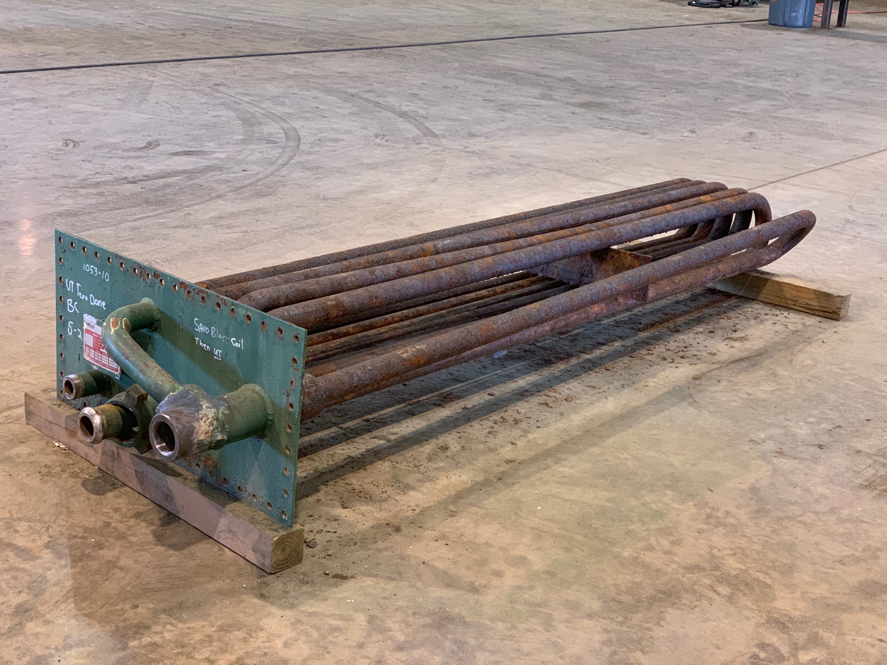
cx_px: 444
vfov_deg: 28.0
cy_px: 332
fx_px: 1332
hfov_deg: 36.8
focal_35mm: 52
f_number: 2.4
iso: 320
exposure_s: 1/60
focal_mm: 6
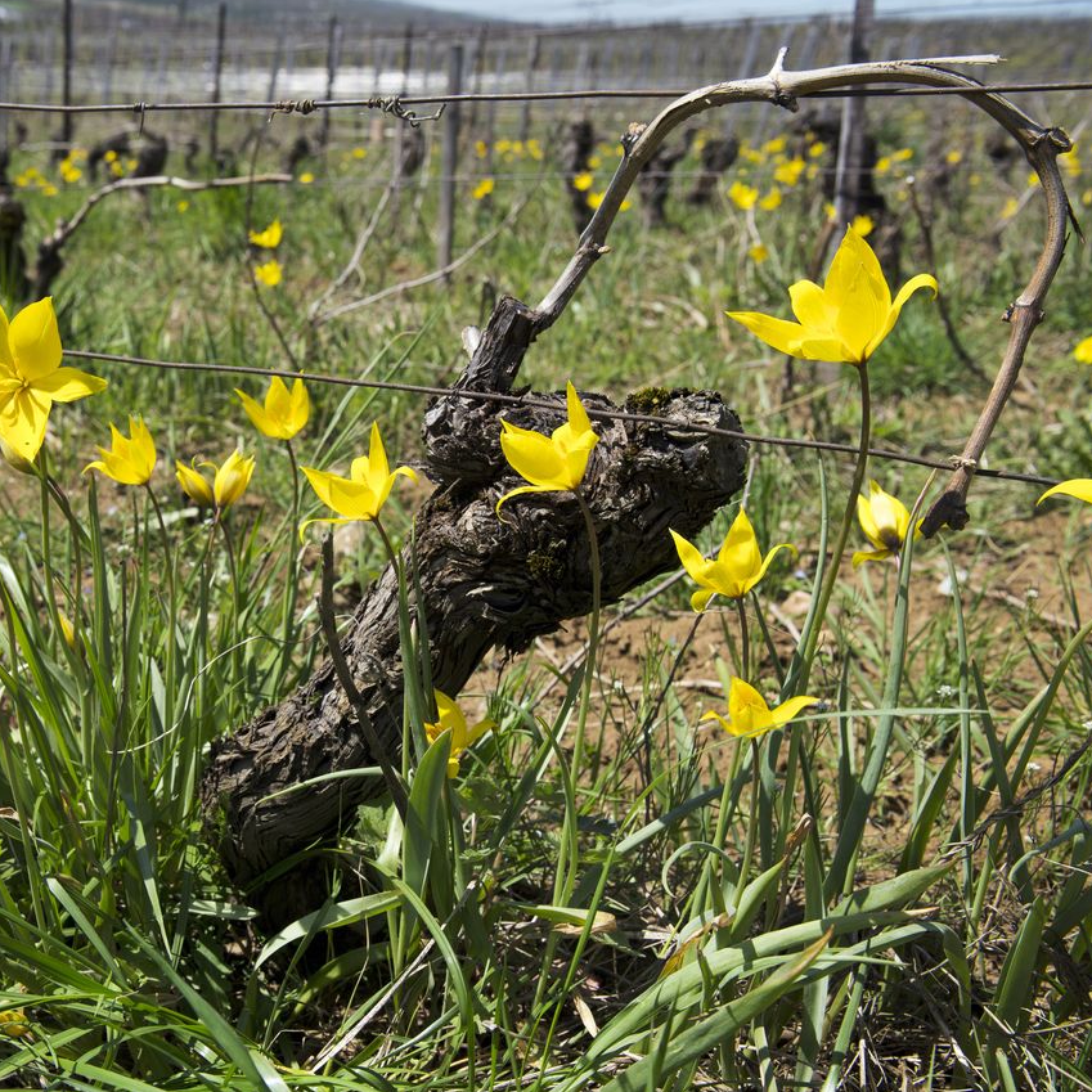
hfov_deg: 40.2
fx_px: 1463
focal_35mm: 41
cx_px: 328
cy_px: 545
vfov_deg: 40.9
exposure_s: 1/400
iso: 200
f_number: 8
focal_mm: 32
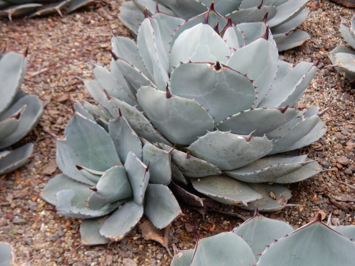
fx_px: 615
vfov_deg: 24.4
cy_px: 133
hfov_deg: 32.2
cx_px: 178
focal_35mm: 60
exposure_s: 1/40
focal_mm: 10.7
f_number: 4.5
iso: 125
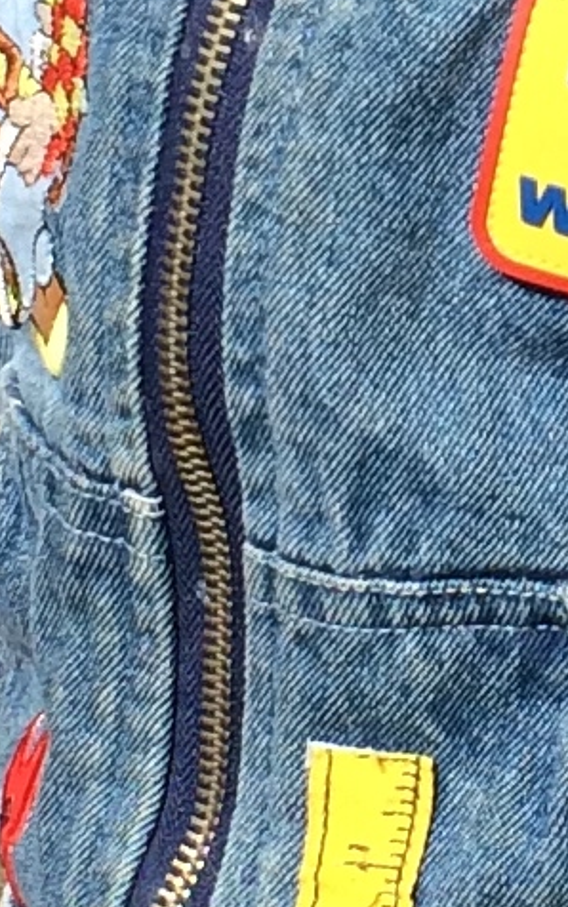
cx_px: 587
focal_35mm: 218
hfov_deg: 6.0
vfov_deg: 9.6
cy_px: 44
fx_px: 5393
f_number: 2.2
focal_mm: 4.12
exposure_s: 1/2933
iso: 40
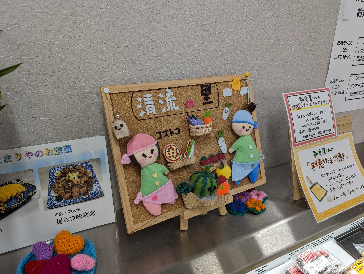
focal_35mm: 25
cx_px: 180
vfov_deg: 55.0
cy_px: 136
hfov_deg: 69.3
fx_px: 263
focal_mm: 6.9
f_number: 1.68
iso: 22
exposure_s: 1/60
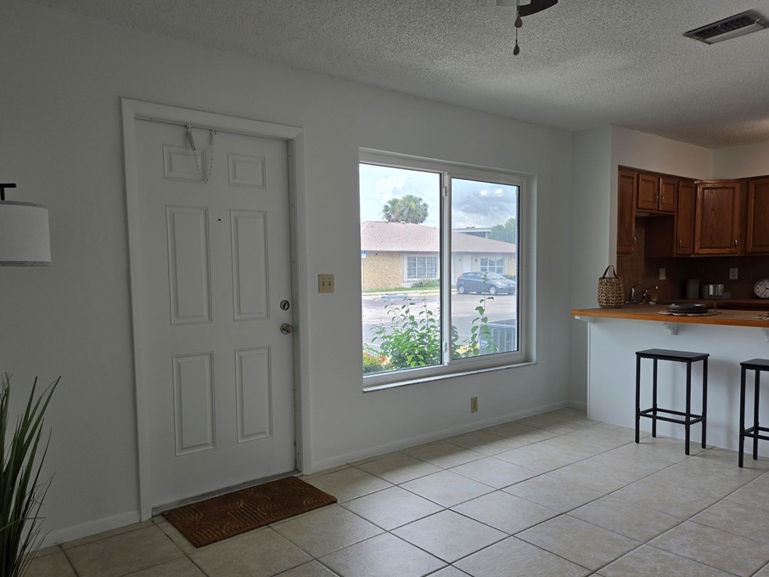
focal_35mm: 26
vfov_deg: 52.9
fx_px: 577
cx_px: 372
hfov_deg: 67.3
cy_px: 319
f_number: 1.8
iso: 25
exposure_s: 1/184
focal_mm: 5.4
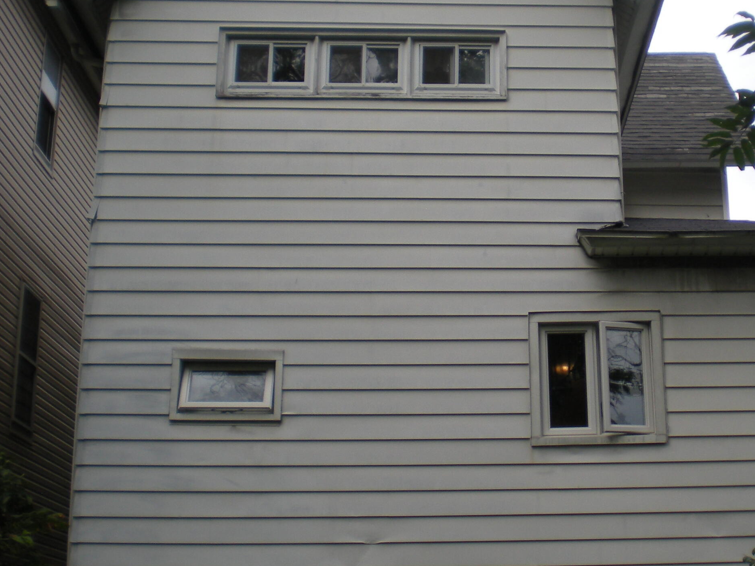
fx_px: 1331
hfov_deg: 31.0
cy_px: 245
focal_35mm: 61
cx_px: 583
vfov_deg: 24.0
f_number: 3.1
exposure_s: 1/198
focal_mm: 6.3
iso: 64
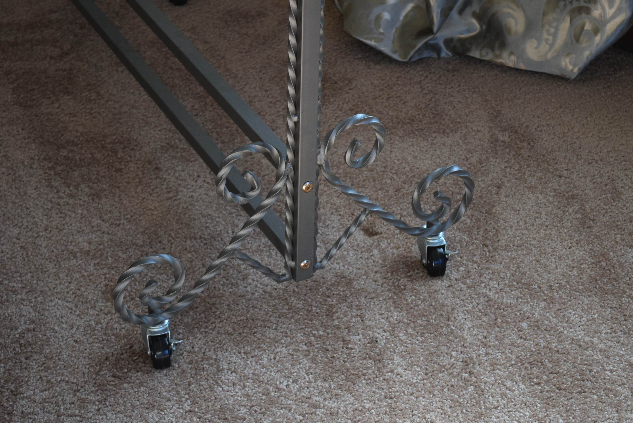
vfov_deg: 16.6
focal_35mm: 82
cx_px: 316
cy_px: 212
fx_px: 1452
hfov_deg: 24.6
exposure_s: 1/125
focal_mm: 55
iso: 800
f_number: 5.6
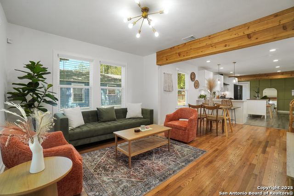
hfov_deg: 100.4
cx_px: 147
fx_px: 123
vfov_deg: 77.4
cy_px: 98
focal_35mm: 15
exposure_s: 1/50
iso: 400
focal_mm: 10
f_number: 7.1
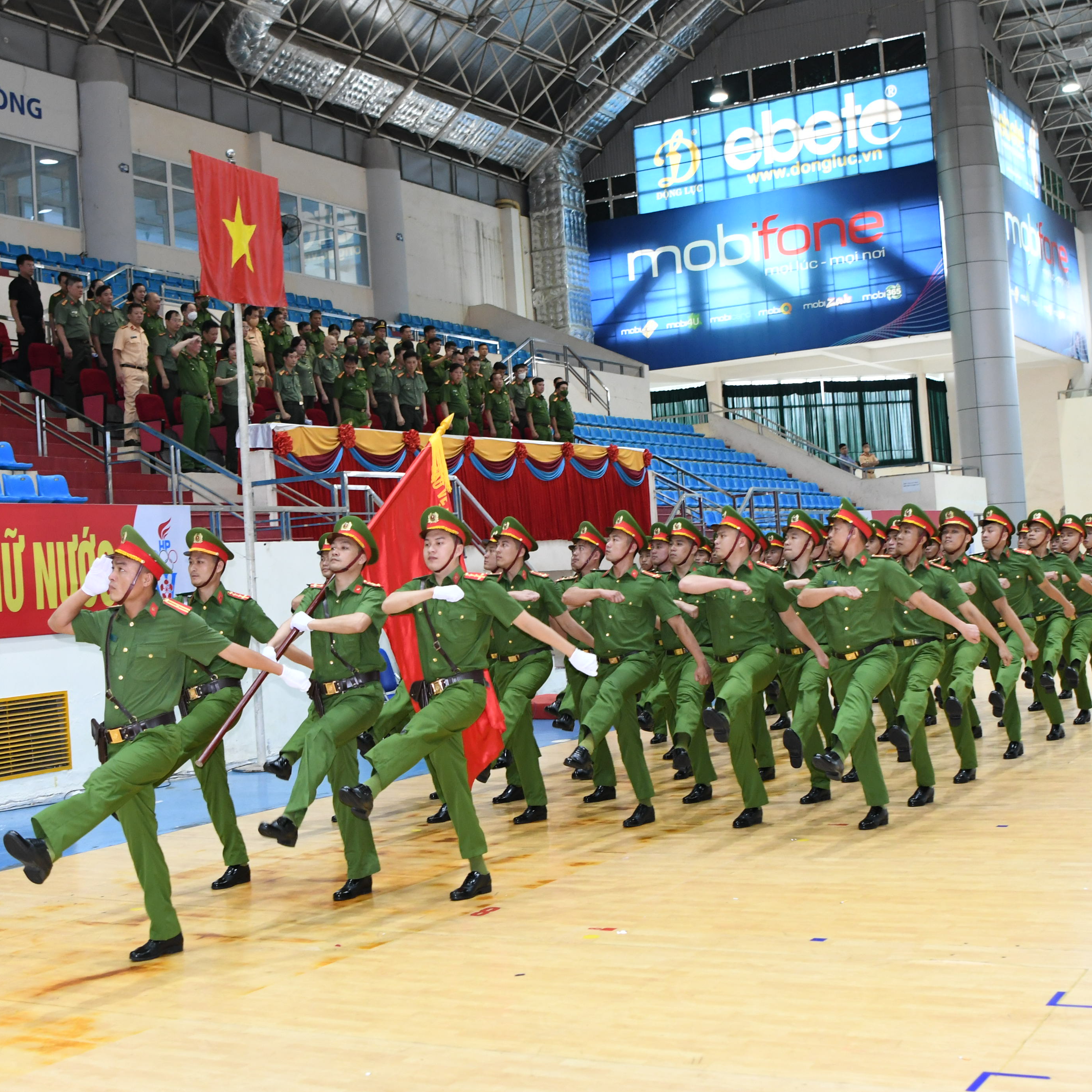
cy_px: 547
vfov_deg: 36.8
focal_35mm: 46
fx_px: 1642
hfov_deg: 36.8
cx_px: 517
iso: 1600
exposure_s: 1/200
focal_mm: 24
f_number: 2.8
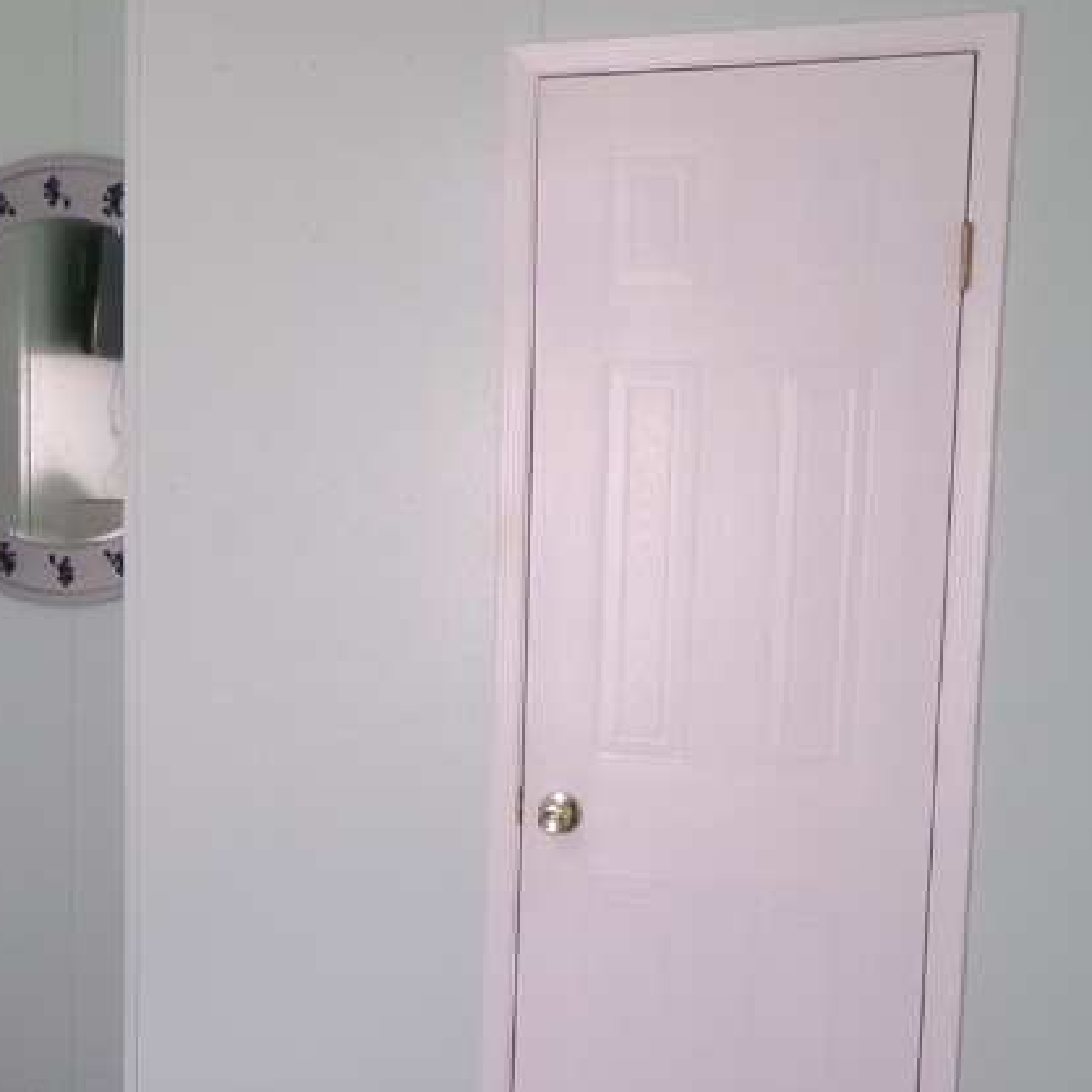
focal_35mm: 52
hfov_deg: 31.9
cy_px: 598
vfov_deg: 32.8
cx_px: 212
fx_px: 1856
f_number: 3.7
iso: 100
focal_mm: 4.3
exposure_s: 1/34
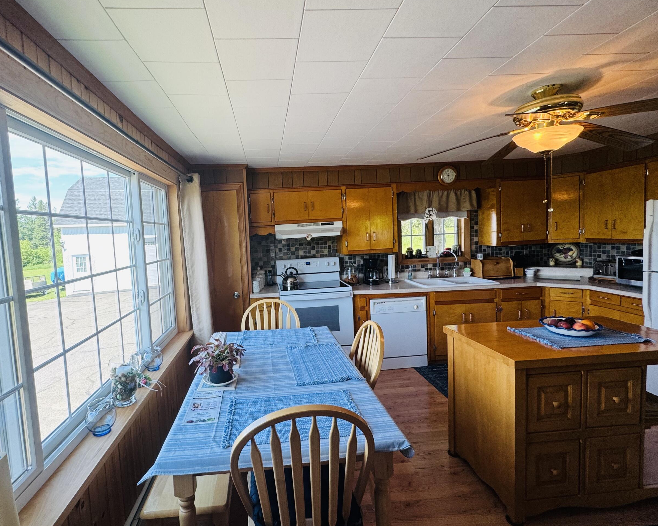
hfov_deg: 89.0
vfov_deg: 76.9
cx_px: 281
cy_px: 256
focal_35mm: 17
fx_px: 331
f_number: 2.2
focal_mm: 2.22
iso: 80
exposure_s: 1/120
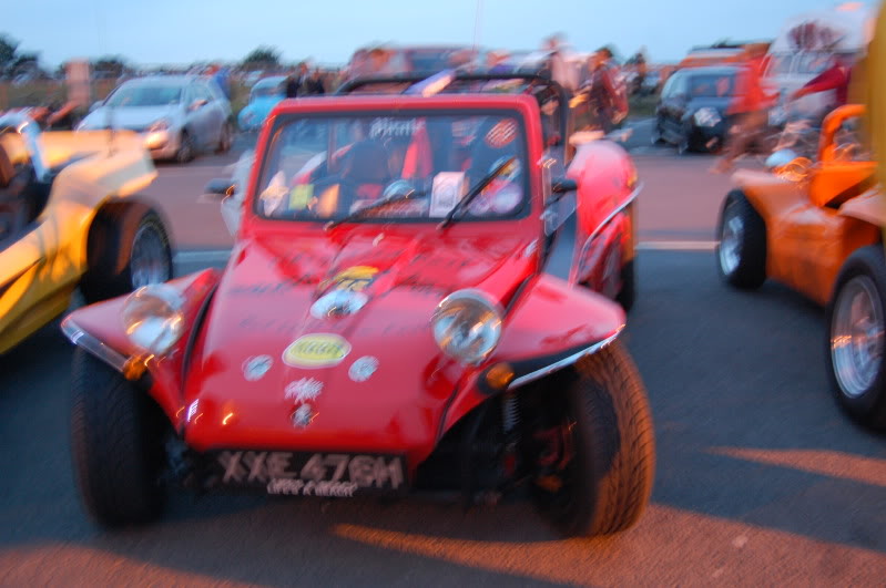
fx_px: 959
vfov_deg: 34.1
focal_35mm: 39
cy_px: 294
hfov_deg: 49.6
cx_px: 443
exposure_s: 1/5
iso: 800
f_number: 4
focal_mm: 26
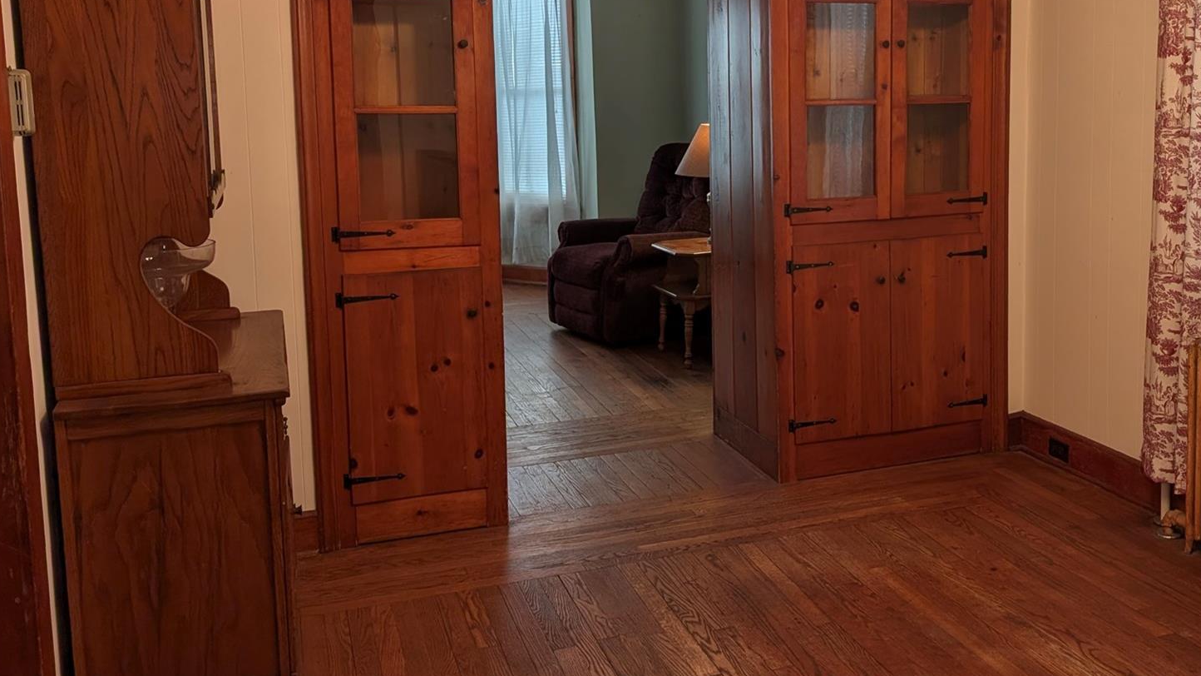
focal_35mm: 37
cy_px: 221
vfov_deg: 31.7
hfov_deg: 53.4
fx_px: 1178
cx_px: 757
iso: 22
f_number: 1.68
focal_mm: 6.9
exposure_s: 1/228
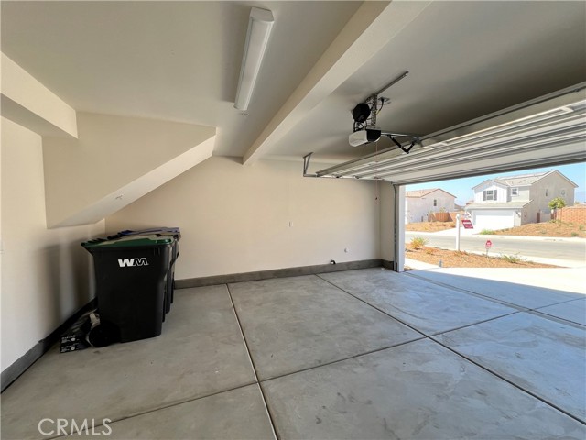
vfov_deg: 89.9
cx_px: 293
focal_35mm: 13
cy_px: 220
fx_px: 220
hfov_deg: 106.2
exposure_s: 1/168
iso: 32
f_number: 1.8
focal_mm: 1.57
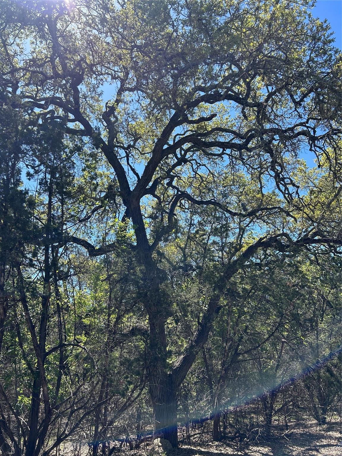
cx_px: 171
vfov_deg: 67.3
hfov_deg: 53.1
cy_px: 228
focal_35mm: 26
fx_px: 343
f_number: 1.5
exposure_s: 1/1597
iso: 50
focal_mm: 5.7
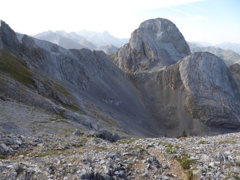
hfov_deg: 69.4
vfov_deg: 54.9
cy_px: 90
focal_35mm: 25
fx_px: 173
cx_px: 120
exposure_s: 1/320
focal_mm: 4.3
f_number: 3.3
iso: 80
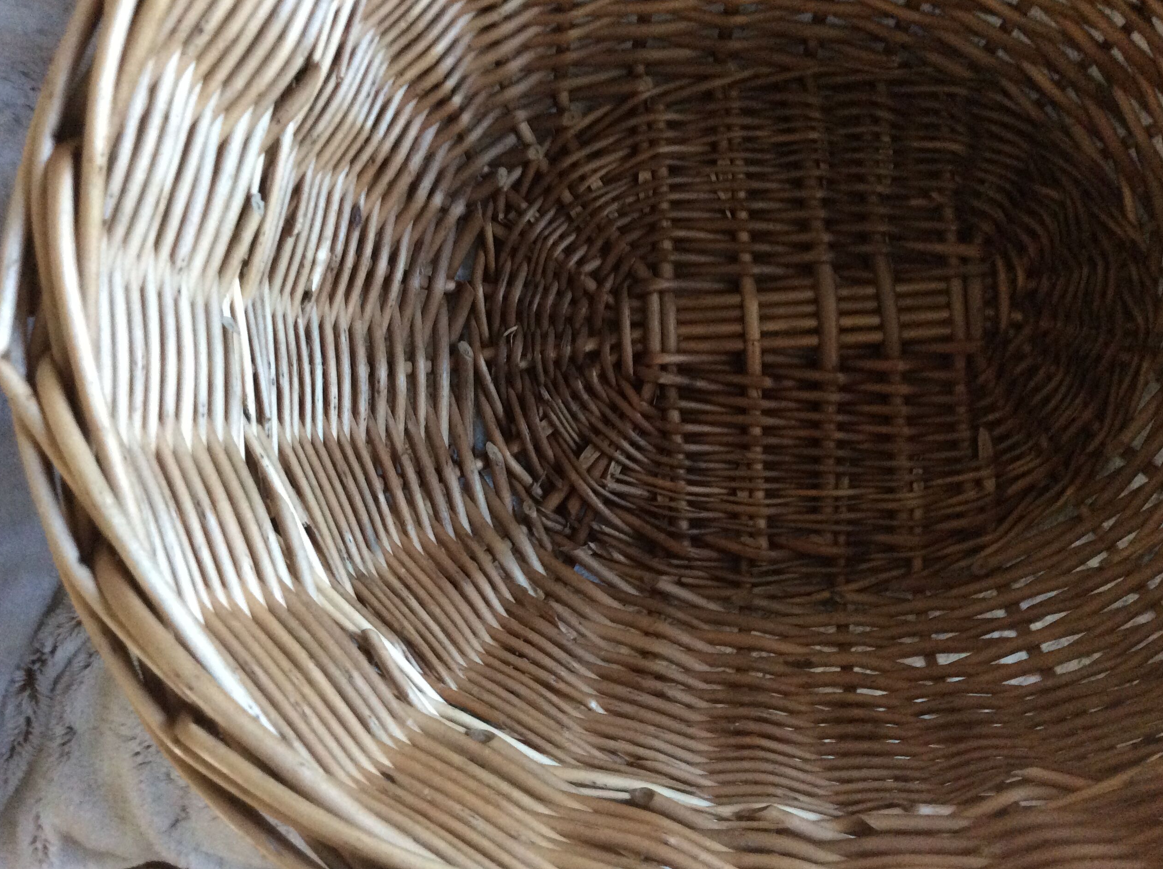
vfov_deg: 42.8
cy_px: 431
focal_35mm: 33
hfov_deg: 55.4
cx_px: 580
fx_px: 1107
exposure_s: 1/25
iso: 250
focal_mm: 3.3
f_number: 2.4
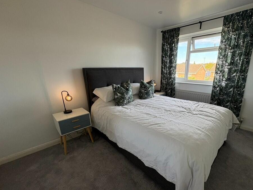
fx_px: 117
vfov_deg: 77.8
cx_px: 144
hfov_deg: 93.9
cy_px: 106
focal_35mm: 16
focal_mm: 2.22
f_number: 2.2
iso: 100
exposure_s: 1/109
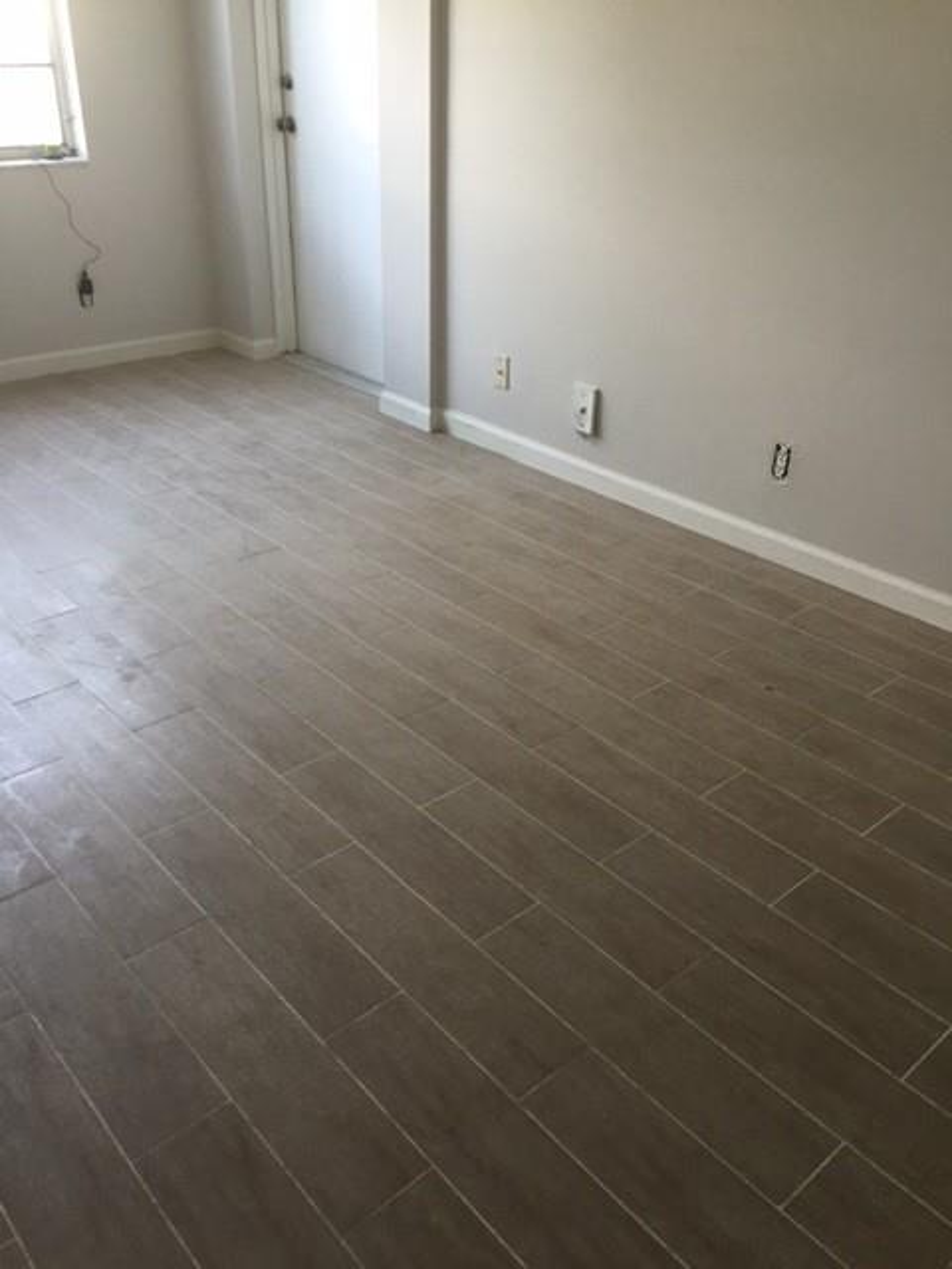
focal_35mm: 29
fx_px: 1063
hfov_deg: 48.2
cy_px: 634
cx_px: 476
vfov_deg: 61.7
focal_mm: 4.15
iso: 40
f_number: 2.2
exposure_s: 1/30
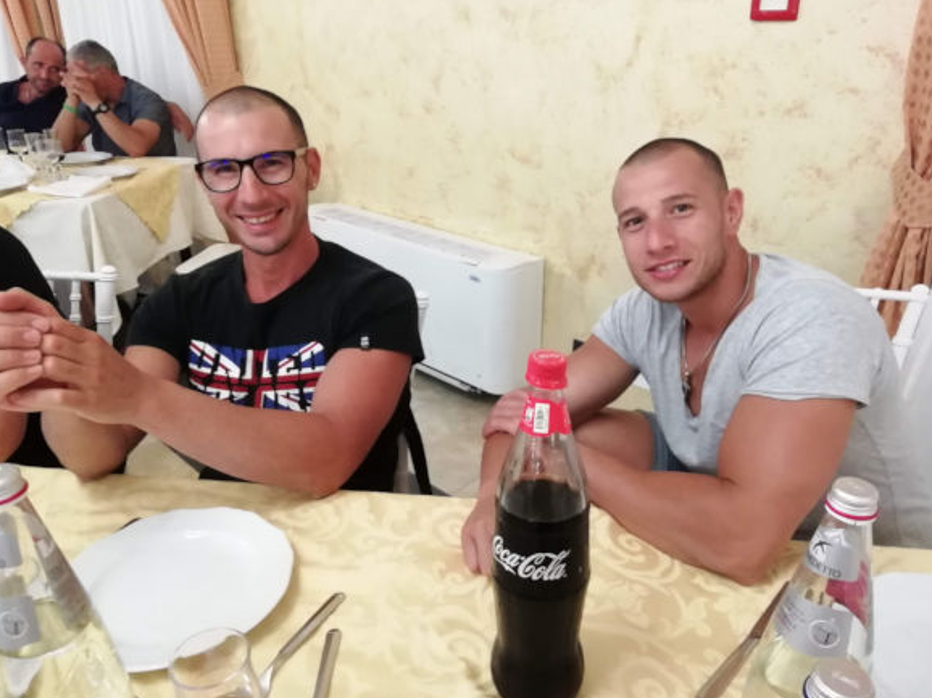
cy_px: 347
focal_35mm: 27
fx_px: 727
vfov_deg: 51.3
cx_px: 477
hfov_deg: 65.3
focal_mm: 3.46
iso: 400
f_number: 2.2
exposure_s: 1/16.7
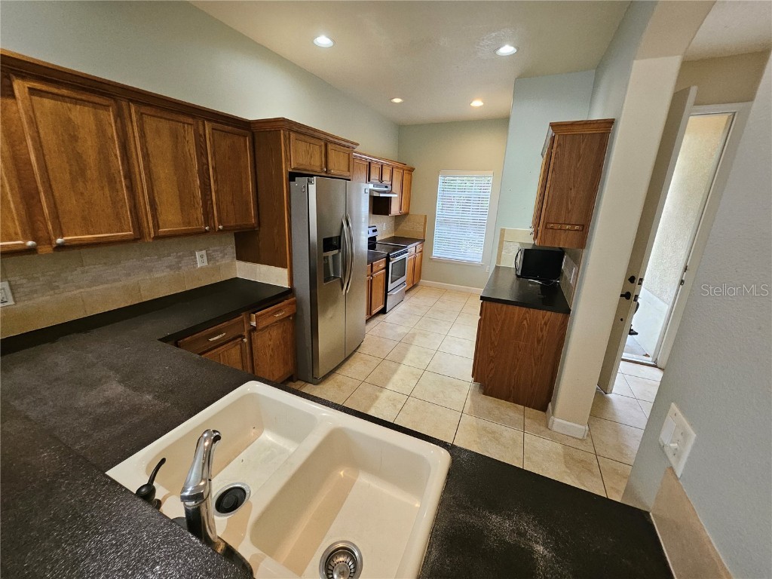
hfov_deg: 106.2
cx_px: 386
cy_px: 290
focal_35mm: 13
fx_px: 290
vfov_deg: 89.9
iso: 250
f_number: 2.2
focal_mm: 1.74
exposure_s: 1/60
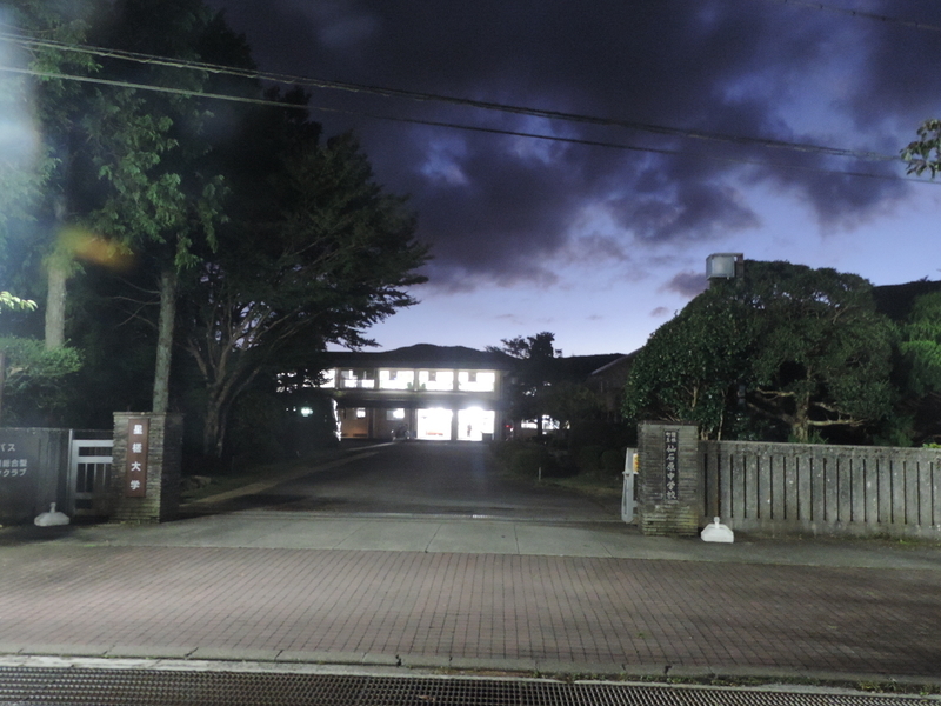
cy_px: 353
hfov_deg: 60.0
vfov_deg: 46.8
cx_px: 470
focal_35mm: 30
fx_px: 816
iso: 800
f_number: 3.1
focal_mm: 5.3
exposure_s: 1/2
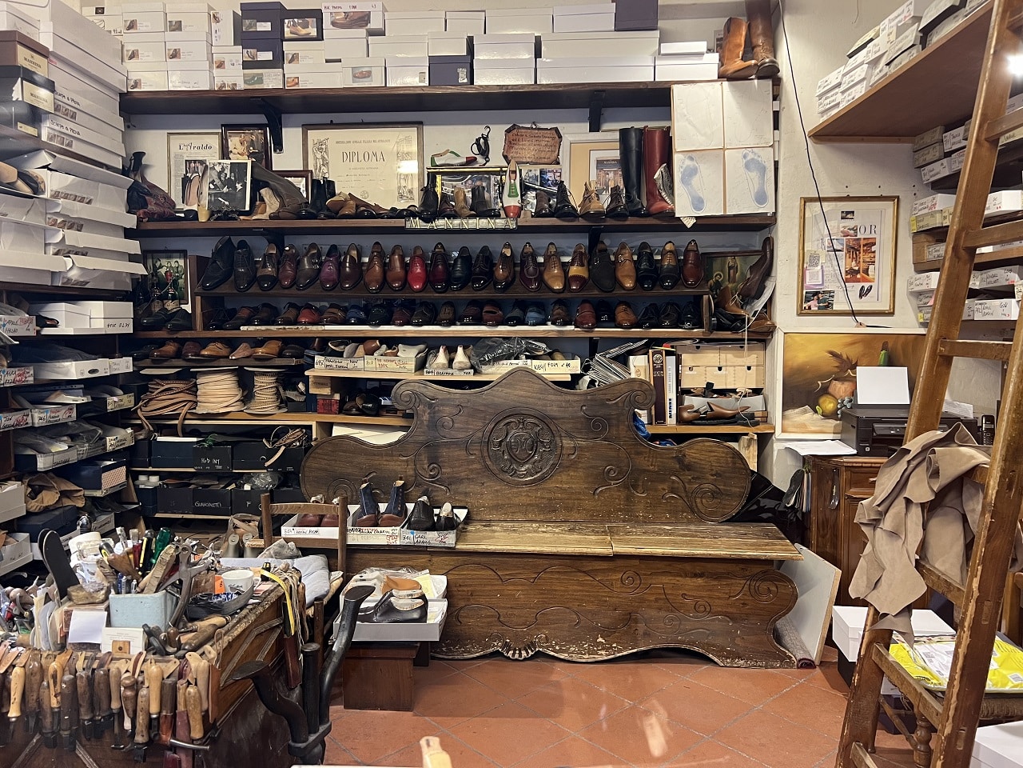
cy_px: 384
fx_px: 768
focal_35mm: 26
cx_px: 512
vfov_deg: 53.1
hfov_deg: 67.3
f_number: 1.5
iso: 160
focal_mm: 5.7
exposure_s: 1/50
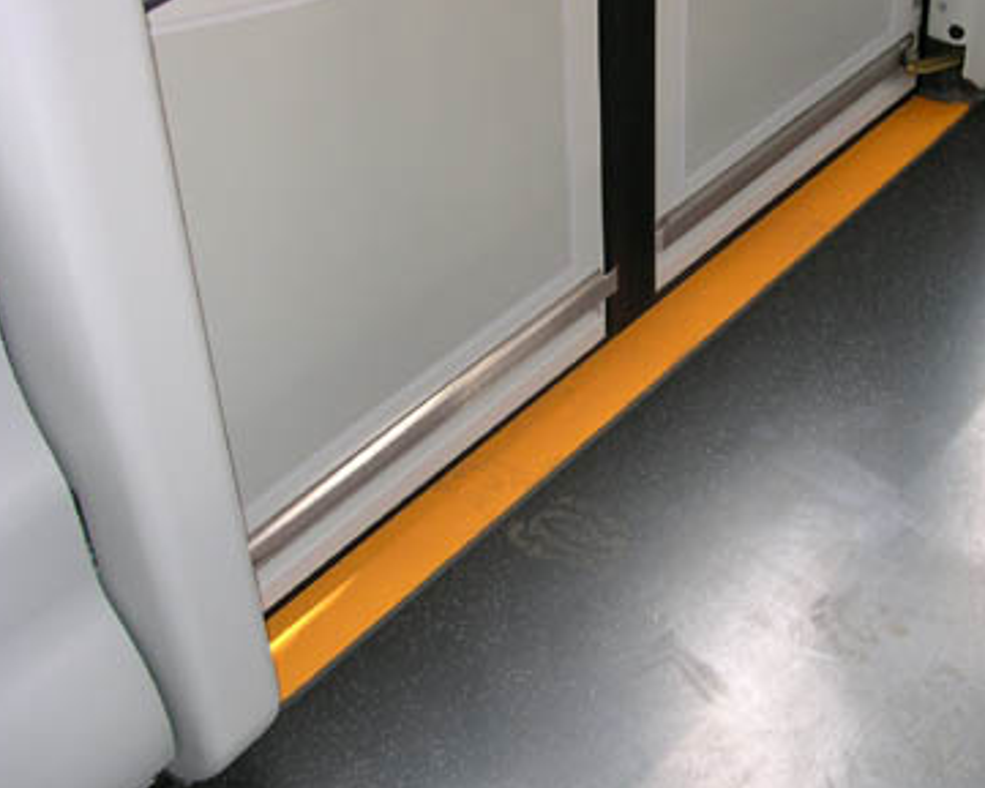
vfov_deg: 27.6
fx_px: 1604
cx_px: 737
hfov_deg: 33.5
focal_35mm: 55
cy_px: 359
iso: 100
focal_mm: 5.6
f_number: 2.7
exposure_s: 1/30
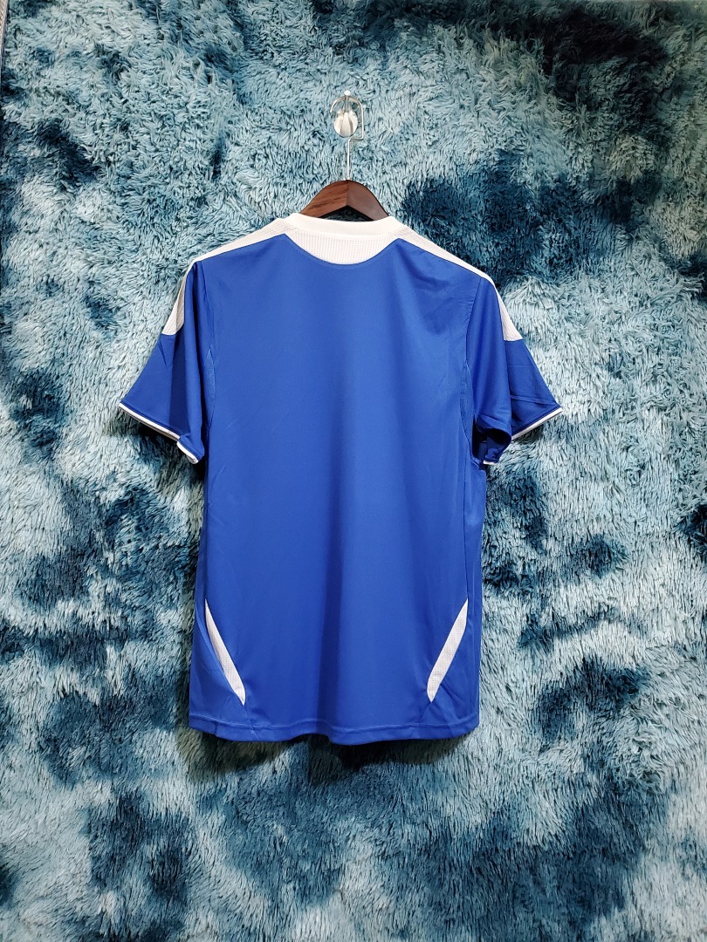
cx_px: 354
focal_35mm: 26
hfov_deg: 53.1
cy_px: 471
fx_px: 708
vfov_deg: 67.3
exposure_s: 1/33
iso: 500
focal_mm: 4.3
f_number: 1.5
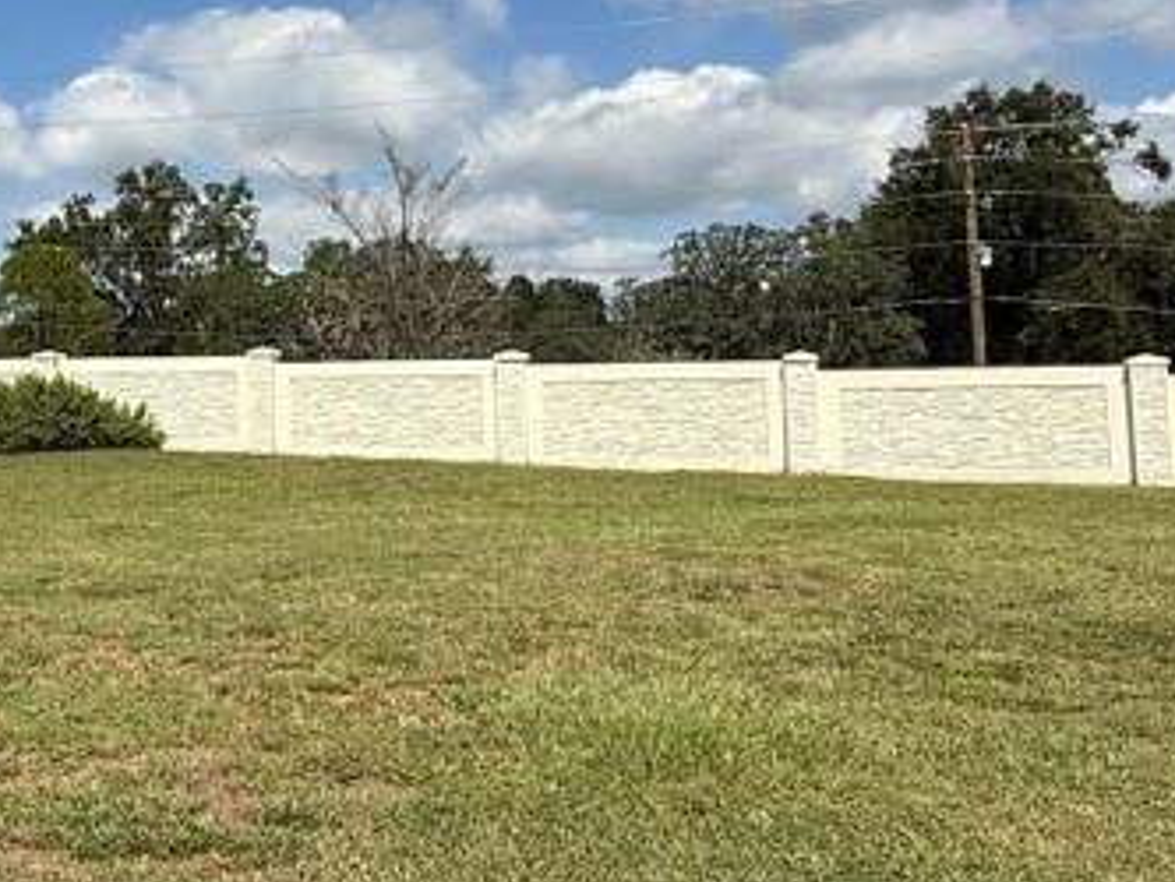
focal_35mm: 43
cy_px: 275
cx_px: 205
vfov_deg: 33.2
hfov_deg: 41.6
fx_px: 1460
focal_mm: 2.22
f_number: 2.2
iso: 50
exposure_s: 1/3663
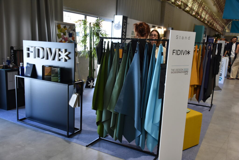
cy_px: 80
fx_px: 219
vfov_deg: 40.0
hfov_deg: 57.2
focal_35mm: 33
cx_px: 120
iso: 800
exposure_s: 1/80
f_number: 4.5
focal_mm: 22
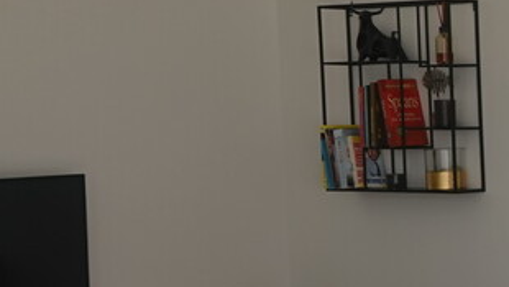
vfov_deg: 7.7
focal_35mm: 158
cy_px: 285
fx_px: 2134
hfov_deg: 12.5
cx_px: 910
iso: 125
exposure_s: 1/320
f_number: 4
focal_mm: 13.29
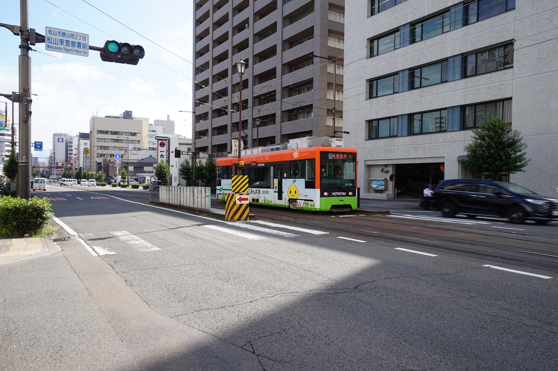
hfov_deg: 67.4
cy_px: 186
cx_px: 279
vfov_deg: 47.9
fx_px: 418
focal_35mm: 27
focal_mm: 18
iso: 100
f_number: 10
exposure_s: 1/80
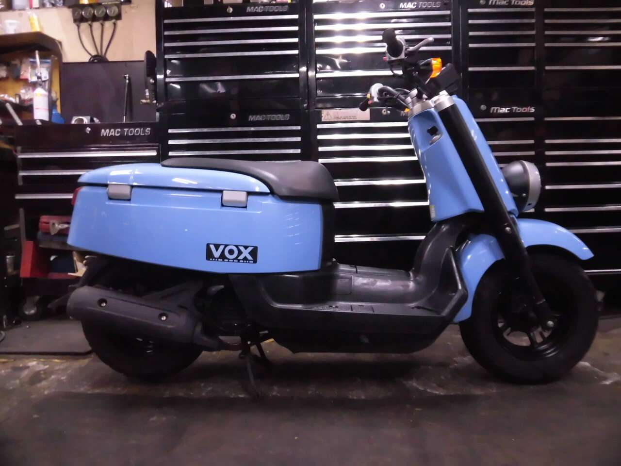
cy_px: 233
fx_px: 431
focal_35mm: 24
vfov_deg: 56.8
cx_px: 310
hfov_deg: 71.6
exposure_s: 1/25
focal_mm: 4.3
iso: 800
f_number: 3.1
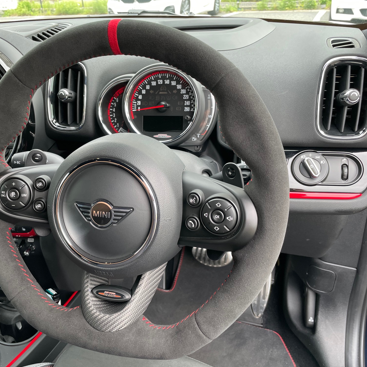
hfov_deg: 52.3
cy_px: 185
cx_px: 152
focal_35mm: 31
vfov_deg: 52.5
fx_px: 372
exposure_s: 1/121
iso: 100
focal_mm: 4.2
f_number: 1.6
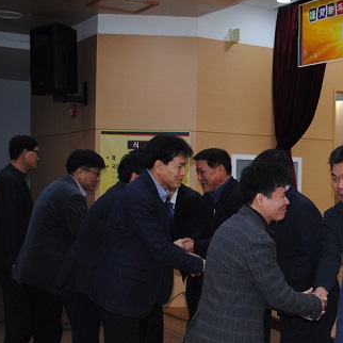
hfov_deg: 24.7
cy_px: 210
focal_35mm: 67
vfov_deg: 25.7
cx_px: 332
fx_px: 751
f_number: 4.2
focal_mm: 26
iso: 200
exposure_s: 1/60
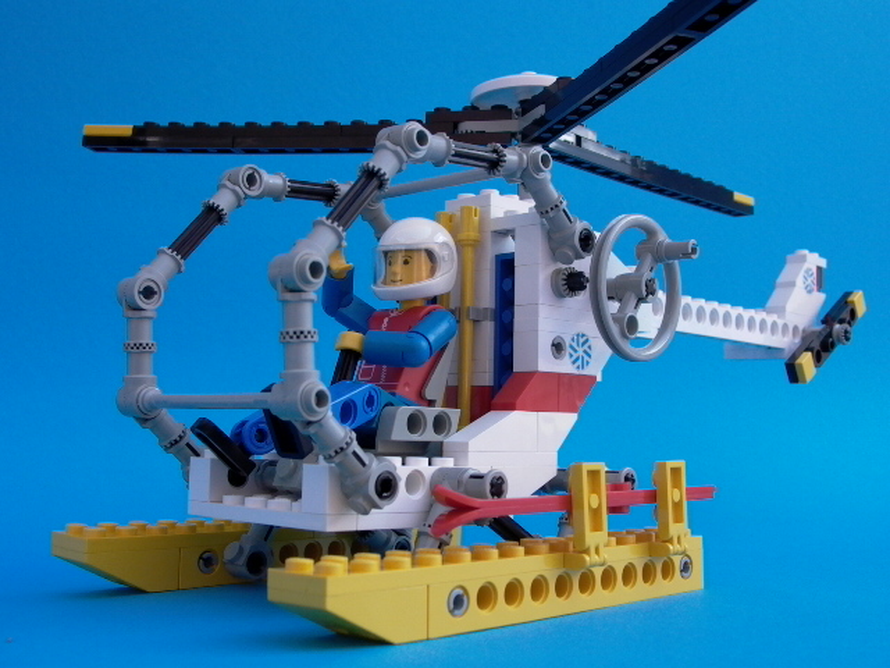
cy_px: 334
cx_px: 445
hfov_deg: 43.9
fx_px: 1106
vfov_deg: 33.6
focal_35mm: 43
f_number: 4.25
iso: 100
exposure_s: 1/301
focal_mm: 8.64
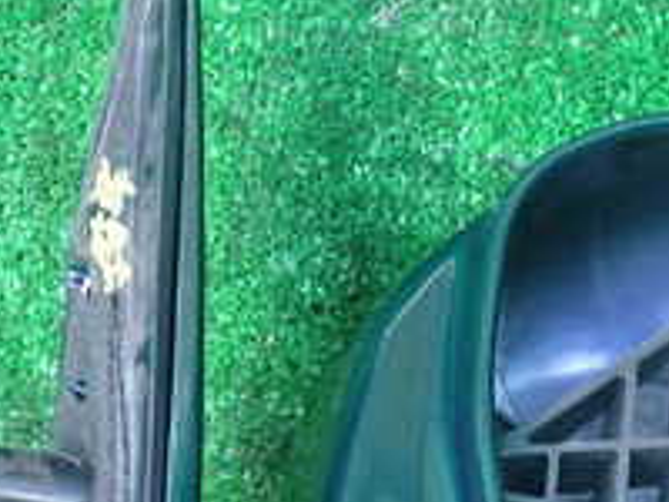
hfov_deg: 21.6
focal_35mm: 90
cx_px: 495
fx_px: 1739
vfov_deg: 16.1
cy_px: 505
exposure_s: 1/30
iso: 320
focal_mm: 5.4
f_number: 2.3
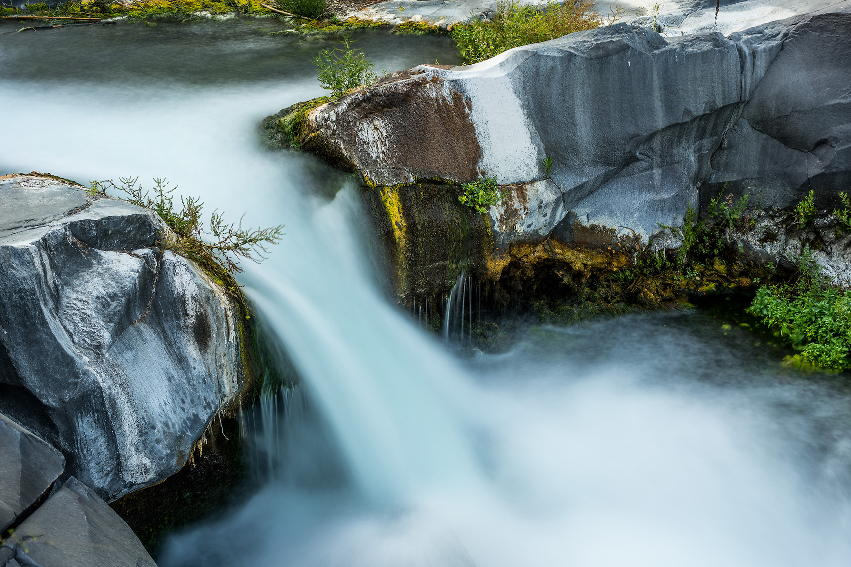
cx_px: 450
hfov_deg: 41.9
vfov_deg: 28.5
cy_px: 350
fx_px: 1111
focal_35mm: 47
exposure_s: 1/40
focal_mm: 35
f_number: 8
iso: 100
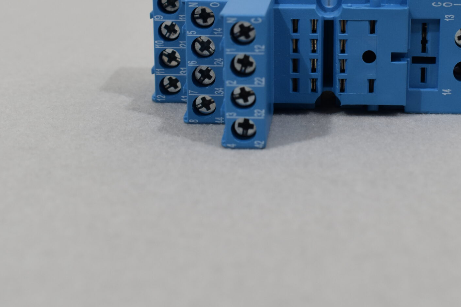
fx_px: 1010
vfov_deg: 17.2
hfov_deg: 25.5
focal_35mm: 79
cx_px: 316
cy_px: 67
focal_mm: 29
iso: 400
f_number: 7.1
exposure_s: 1/60
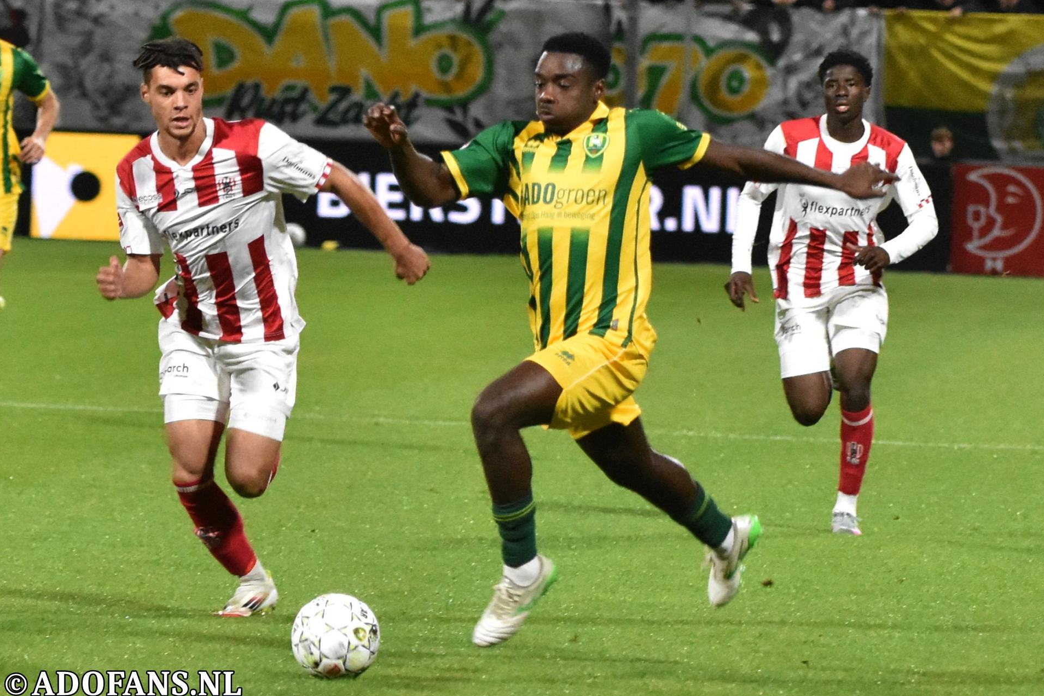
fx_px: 4596
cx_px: 524
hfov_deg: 13.0
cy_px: 347
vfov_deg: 8.7
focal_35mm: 159
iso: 3200
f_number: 2.8
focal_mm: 105
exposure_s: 1/500
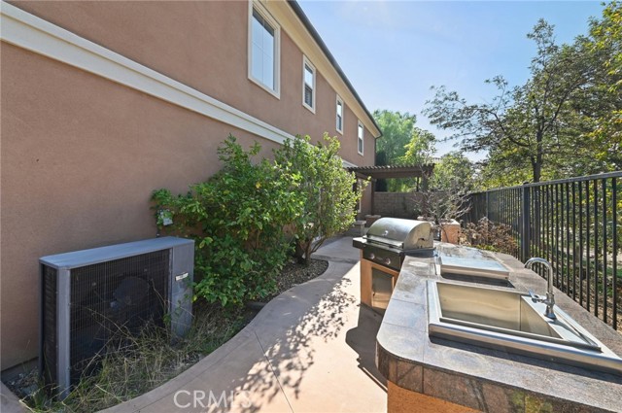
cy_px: 206
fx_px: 242
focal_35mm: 14
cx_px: 311
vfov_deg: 81.1
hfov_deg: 104.3
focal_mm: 14
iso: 250
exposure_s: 1/30
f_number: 22
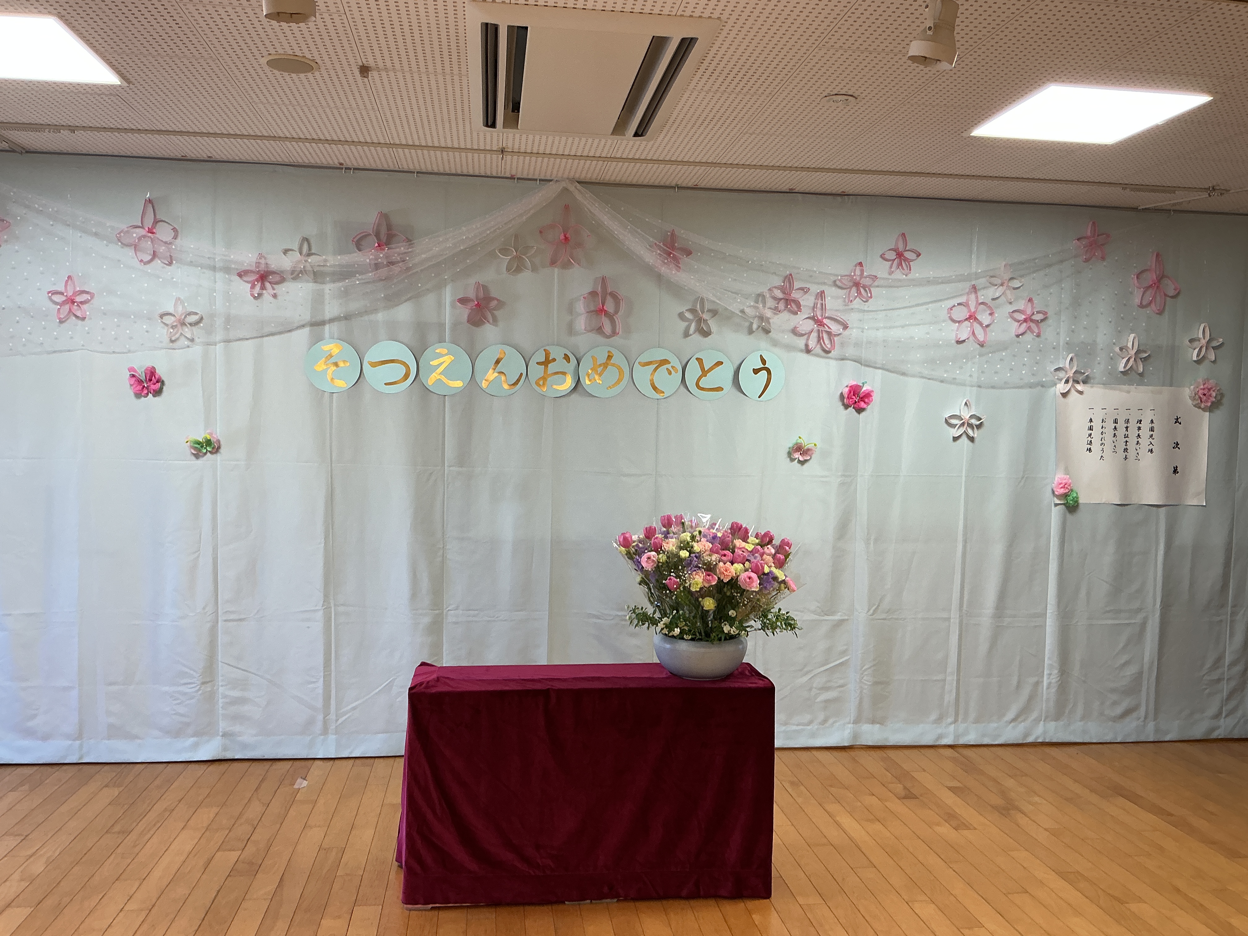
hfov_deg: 61.7
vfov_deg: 48.2
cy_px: 468
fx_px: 1046
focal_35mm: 29
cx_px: 624
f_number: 1.8
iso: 40
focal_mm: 3
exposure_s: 1/50
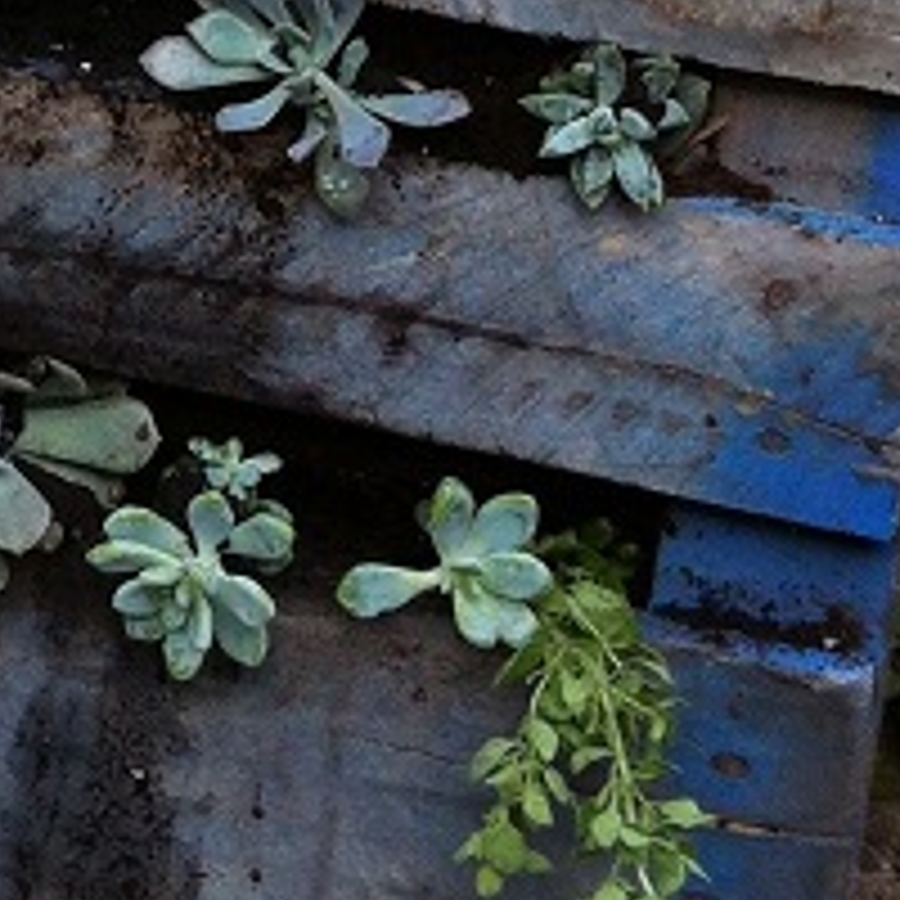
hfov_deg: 11.0
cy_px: -848
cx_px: -454
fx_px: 4471
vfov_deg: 10.6
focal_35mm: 152
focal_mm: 3.85
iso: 80
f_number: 2.8
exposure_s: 1/392
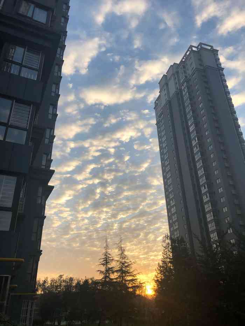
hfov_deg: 49.8
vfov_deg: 63.4
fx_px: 264
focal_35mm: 28
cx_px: 122
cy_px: 163
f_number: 1.8
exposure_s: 1/564
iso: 20
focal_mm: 4
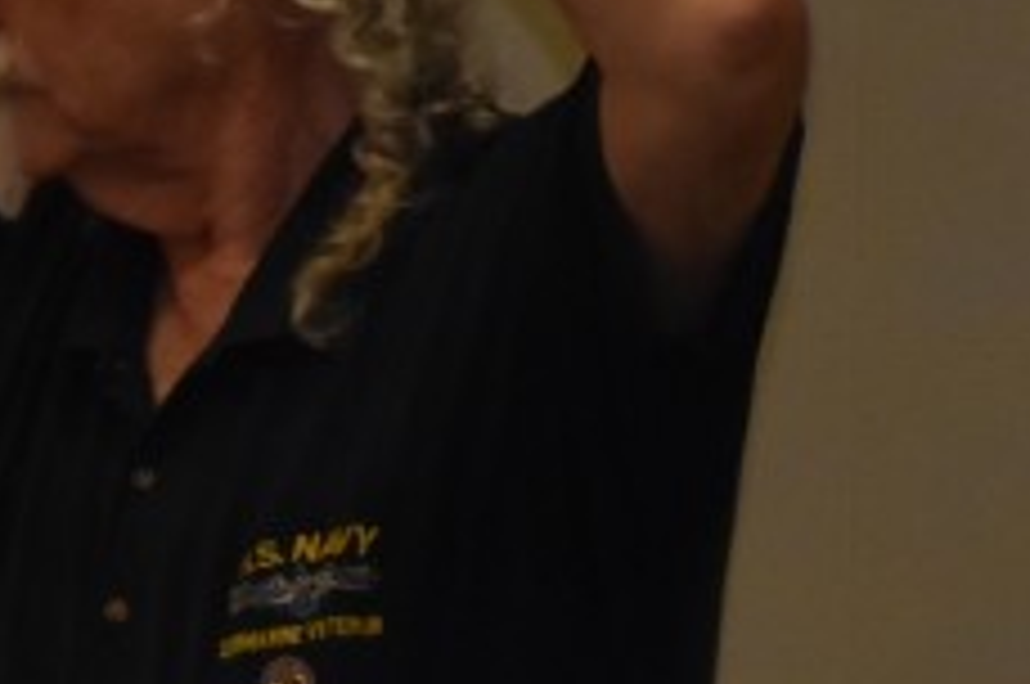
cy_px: 837
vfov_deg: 1.7
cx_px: -265
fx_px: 22671
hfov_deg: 2.6
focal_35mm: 794
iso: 1600
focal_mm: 105
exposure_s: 1/60
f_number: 5.6
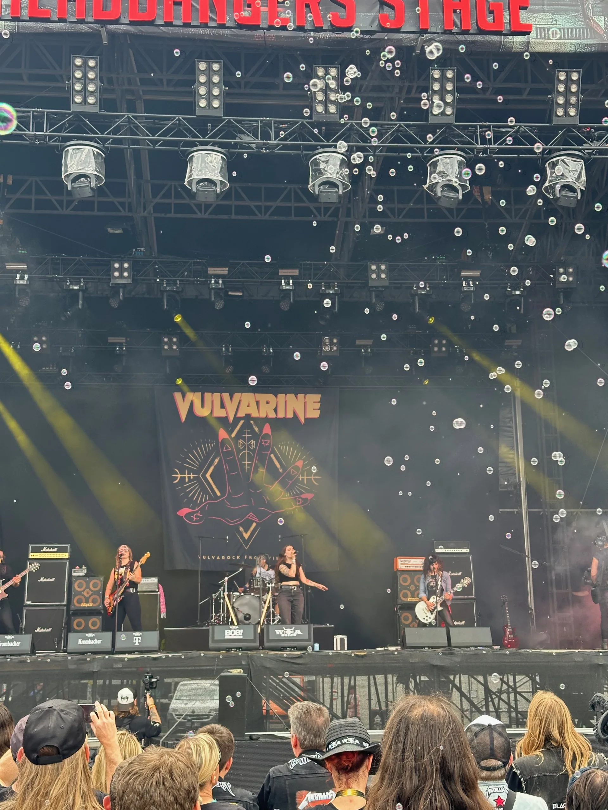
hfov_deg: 30.3
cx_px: 304
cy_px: 405
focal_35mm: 48
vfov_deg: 39.7
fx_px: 1124
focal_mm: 6.86
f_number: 1.78
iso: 64
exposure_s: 1/366
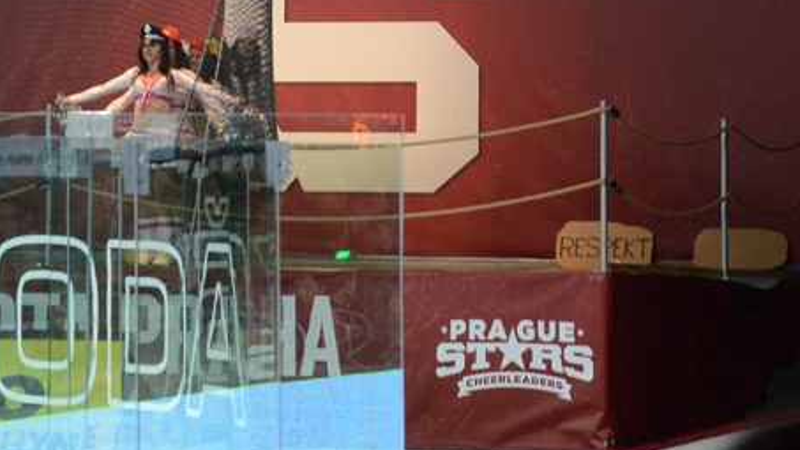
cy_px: 25
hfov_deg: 10.4
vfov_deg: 5.8
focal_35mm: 208
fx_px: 4411
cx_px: 321
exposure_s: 1/125
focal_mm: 75
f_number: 5.3
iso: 2000
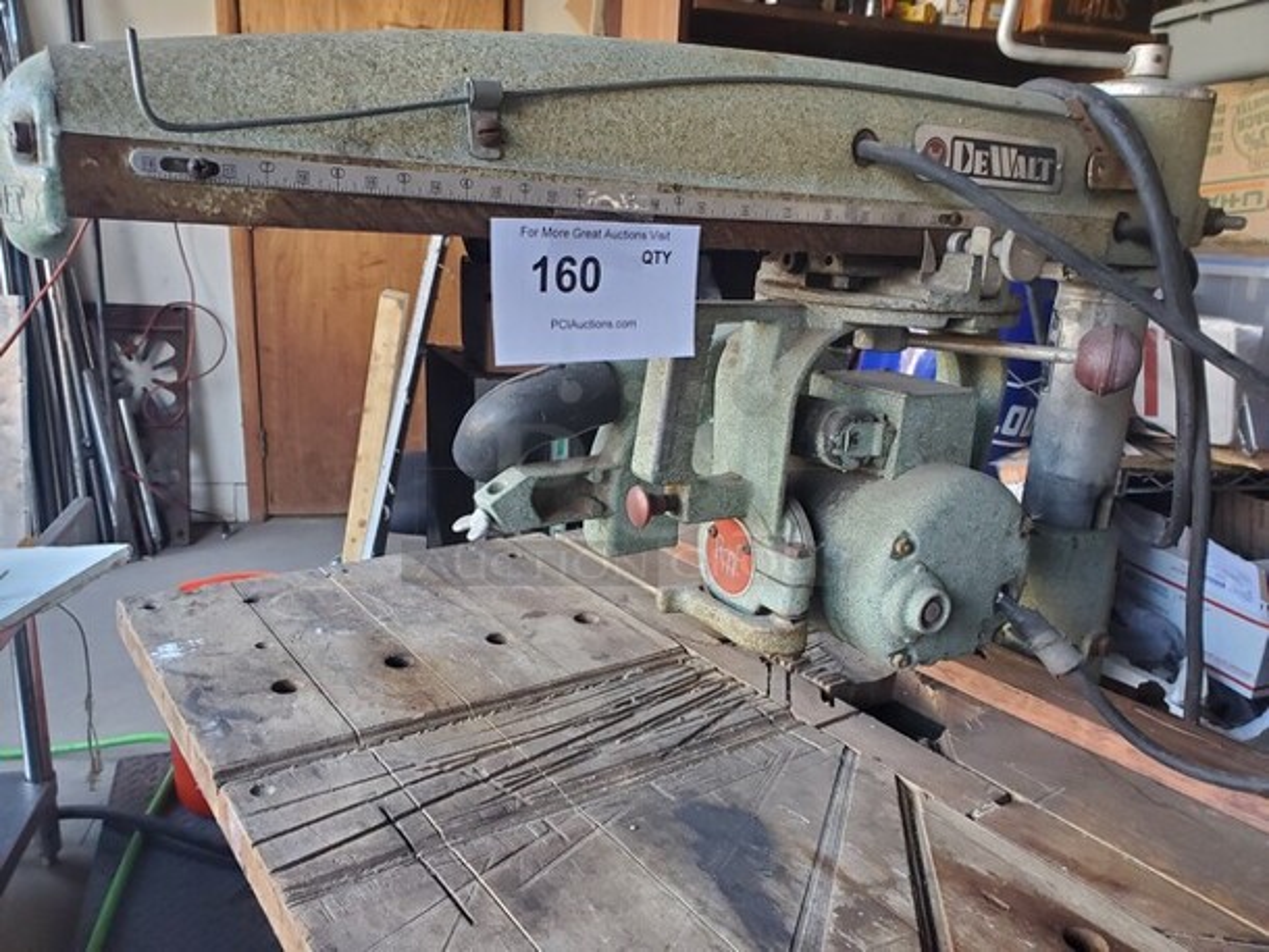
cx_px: 634
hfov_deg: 67.3
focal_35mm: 26
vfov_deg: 53.1
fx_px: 954
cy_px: 476
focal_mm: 4.3
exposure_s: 1/100
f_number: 2.4
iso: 320
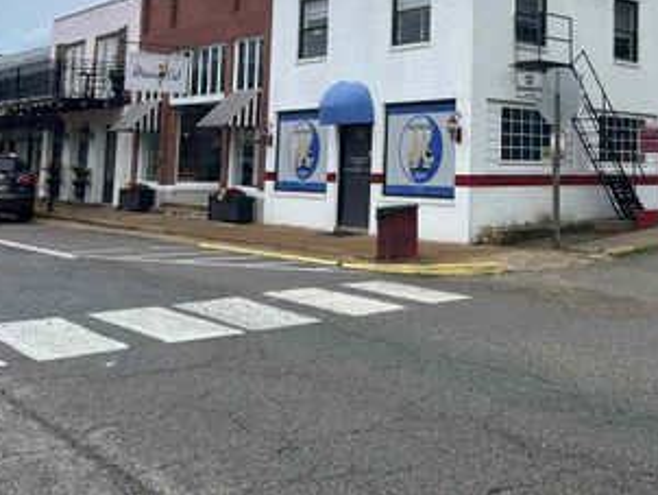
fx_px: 818
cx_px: 529
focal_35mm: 43
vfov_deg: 32.6
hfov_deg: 41.8
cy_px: 88
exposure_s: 1/2083
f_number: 1.5
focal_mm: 5.7
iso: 50
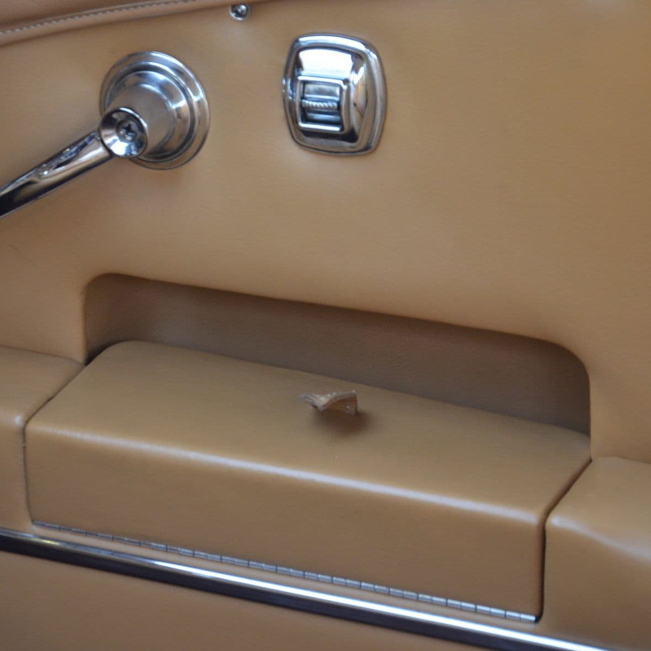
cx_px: 267
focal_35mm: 174
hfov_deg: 10.0
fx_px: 3702
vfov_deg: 10.0
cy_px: 326
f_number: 5.6
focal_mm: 90
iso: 800
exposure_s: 1/60
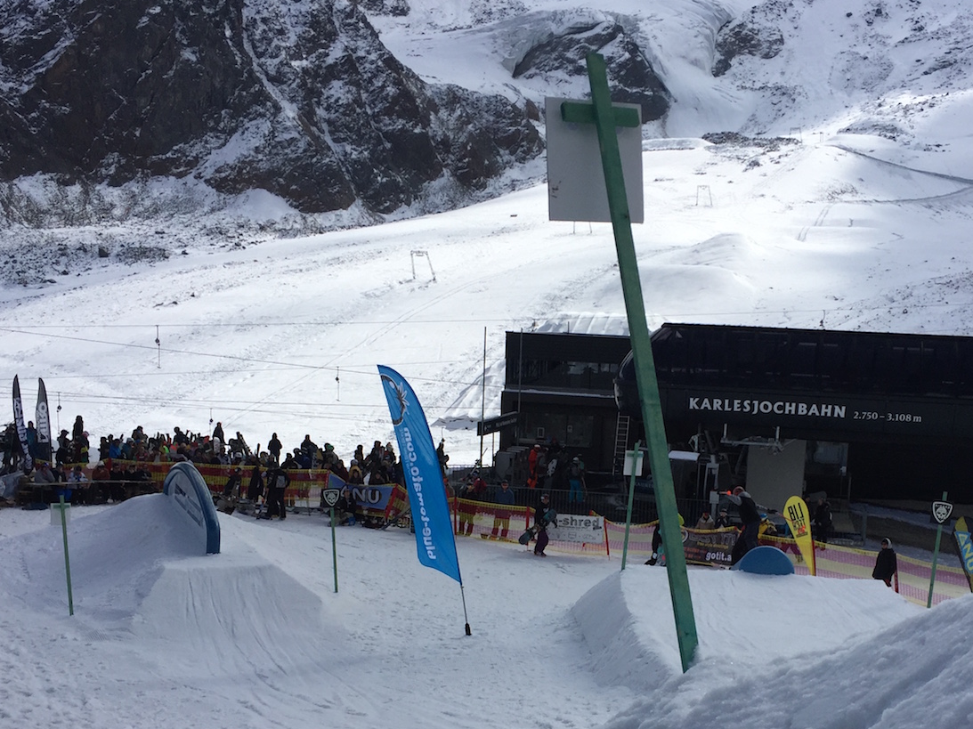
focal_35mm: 43
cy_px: 520
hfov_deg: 43.6
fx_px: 1208
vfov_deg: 33.1
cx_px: 600
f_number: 2.2
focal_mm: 4.15
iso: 32
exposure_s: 1/4950
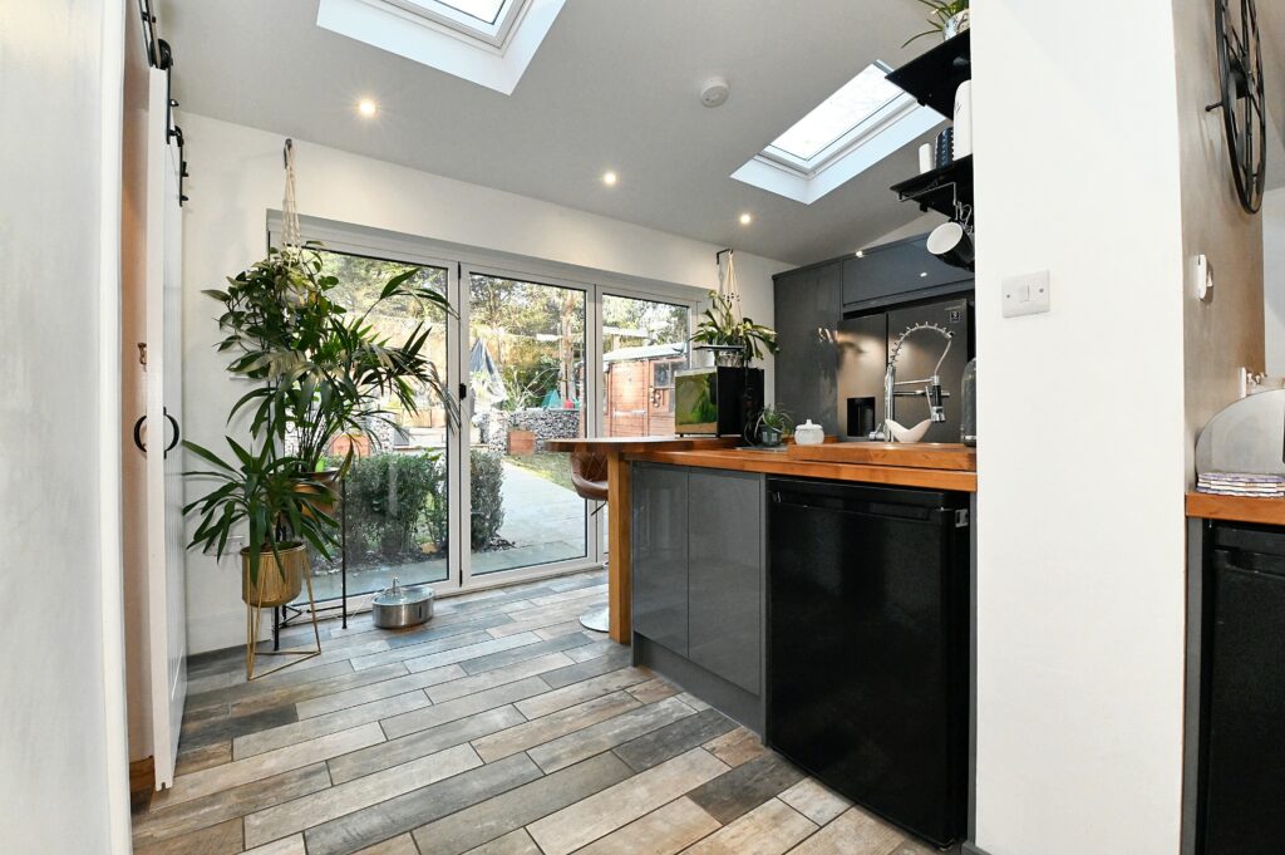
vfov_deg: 77.2
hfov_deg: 100.4
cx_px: 642
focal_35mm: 15
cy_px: 428
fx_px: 535
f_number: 10
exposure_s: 1/160
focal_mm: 15
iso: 6400
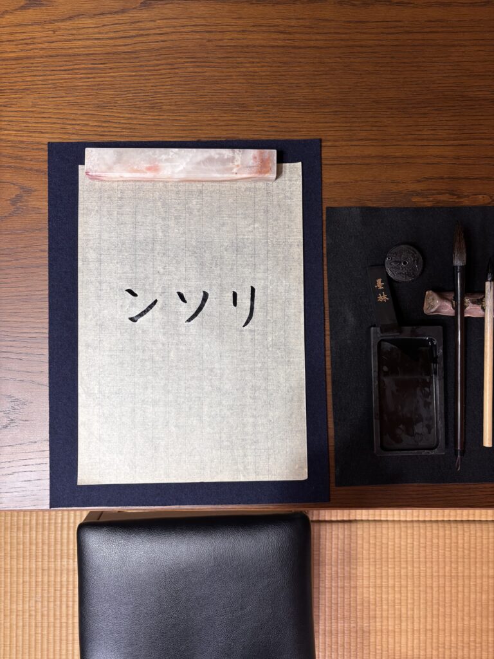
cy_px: 330
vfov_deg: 67.3
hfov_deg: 53.1
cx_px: 247
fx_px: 495
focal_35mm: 26
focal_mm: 5.96
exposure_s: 1/50
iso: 100
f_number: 1.6
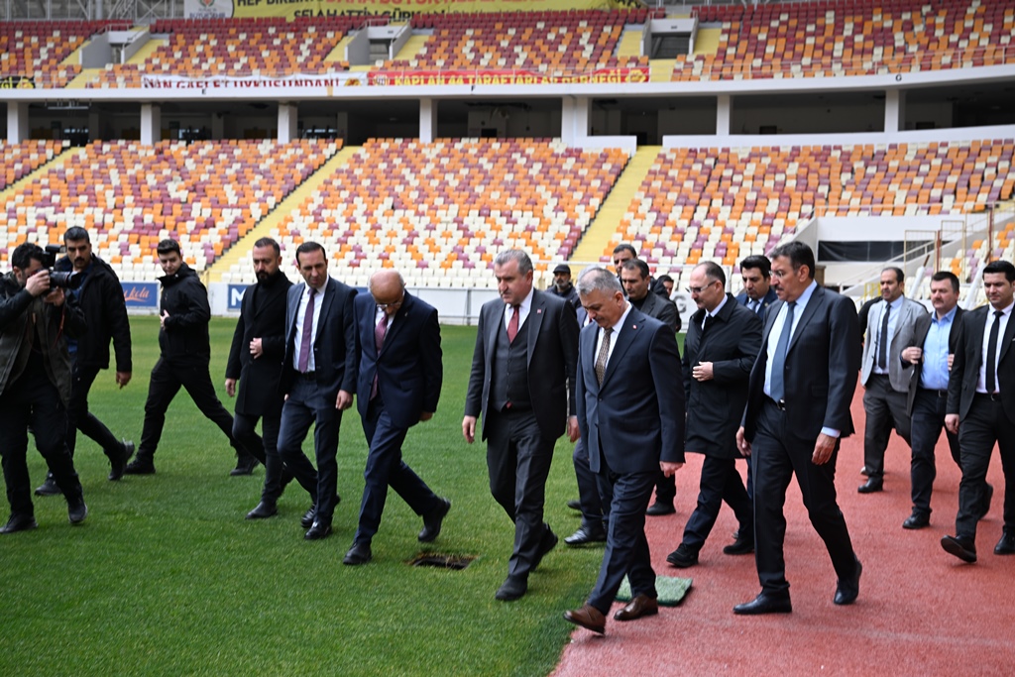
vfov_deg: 28.7
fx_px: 1325
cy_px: 338
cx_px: 508
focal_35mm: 47
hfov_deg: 41.9
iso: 100
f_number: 5.6
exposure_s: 1/125
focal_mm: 47
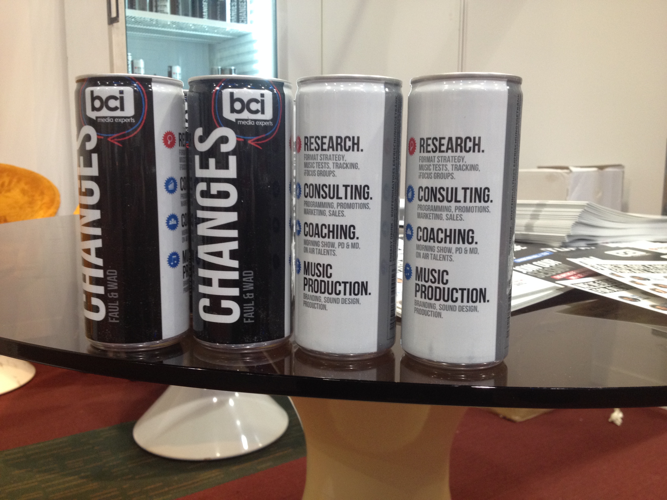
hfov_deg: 52.6
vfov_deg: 40.7
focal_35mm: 35
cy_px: 250
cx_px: 334
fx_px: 674
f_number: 2.4
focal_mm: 4.28
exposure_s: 1/20
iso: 125
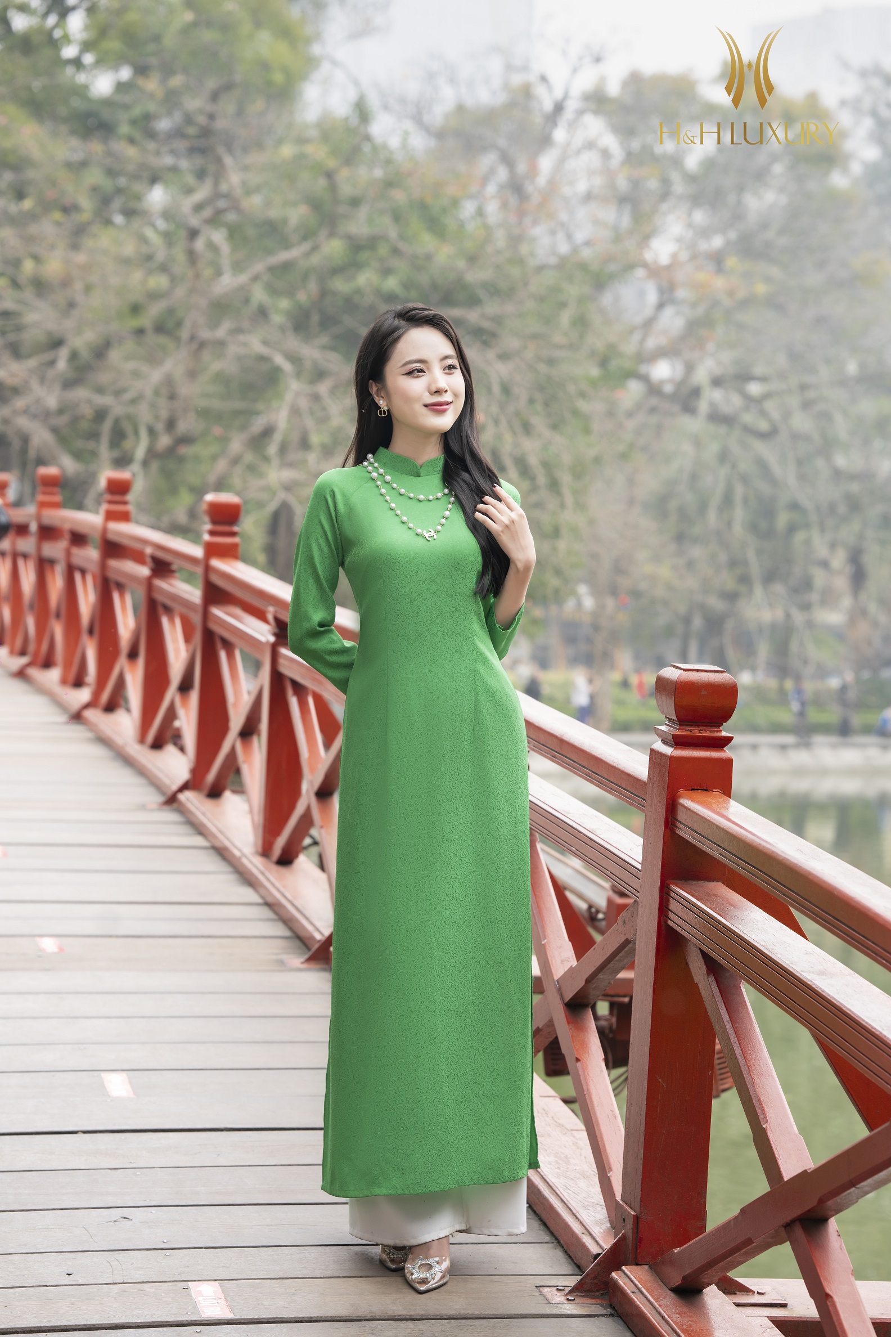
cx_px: 446
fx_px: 3155
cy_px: 668
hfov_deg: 16.1
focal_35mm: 85
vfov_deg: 23.9
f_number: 4.5
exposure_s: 1/160
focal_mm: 85
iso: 160
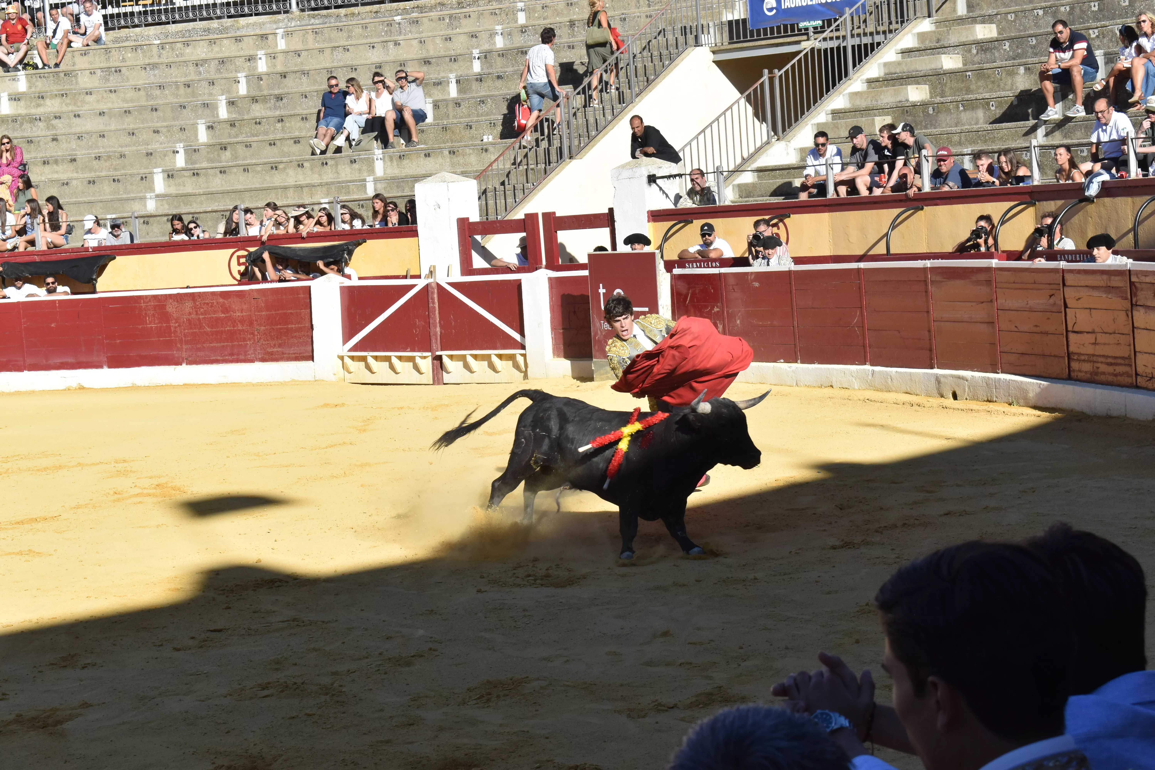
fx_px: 2647
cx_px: 578
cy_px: 385
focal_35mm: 82
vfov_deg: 16.6
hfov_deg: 24.6
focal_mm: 55
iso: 400
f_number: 11
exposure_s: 1/500
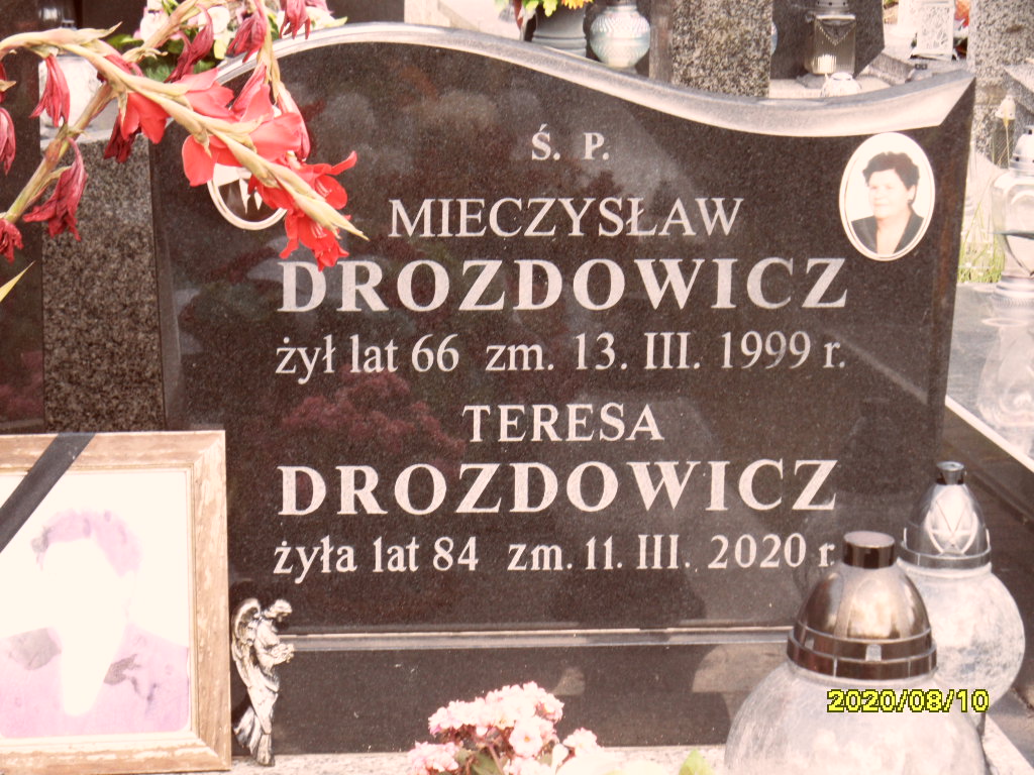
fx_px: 2987
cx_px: 517
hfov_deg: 19.6
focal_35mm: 100
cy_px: 388
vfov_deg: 14.8
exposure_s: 1/60
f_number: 4.4
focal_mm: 16.3
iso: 100
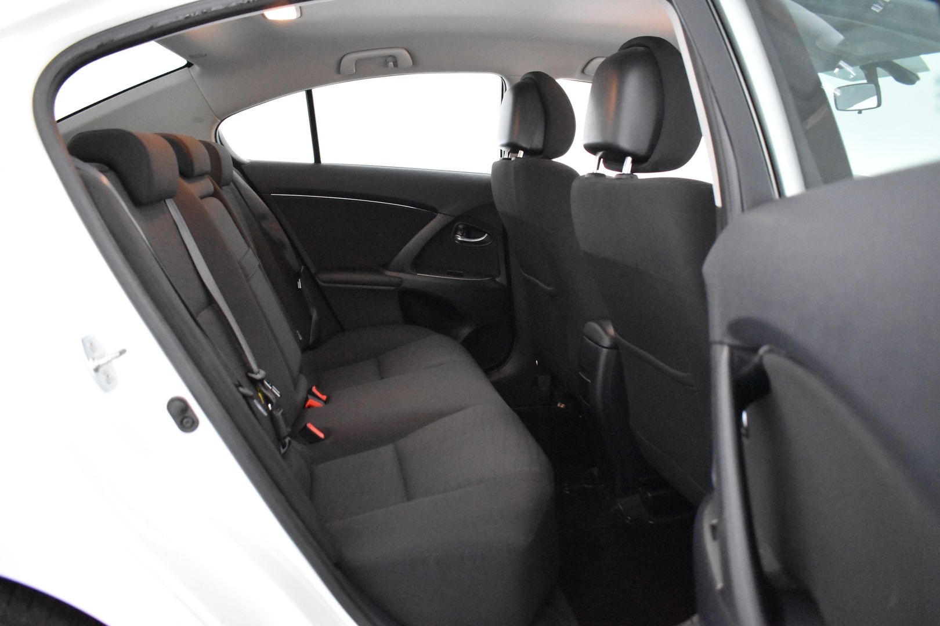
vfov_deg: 47.9
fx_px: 705
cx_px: 470
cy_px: 313
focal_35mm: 27
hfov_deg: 67.4
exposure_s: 1/60
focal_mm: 18
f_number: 3.5
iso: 9000
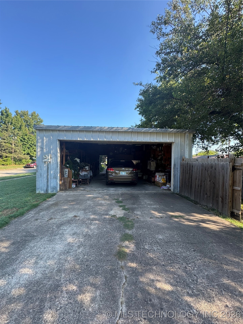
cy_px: 162
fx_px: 131
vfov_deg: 102.1
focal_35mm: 14
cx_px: 122
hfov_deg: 85.7
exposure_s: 1/334
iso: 40
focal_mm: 2.22
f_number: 2.2
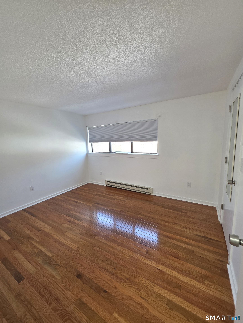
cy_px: 162
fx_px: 122
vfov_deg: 106.2
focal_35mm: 13
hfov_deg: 89.9
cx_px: 122
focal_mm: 2.2
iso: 80
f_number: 1.9
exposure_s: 1/120
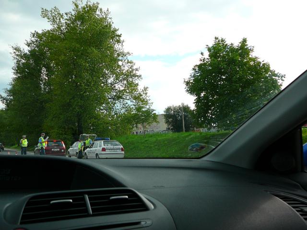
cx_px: 154
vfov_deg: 40.7
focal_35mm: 35
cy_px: 115
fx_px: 310
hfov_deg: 52.6
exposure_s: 1/640
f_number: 2.8
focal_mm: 5.2
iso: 80
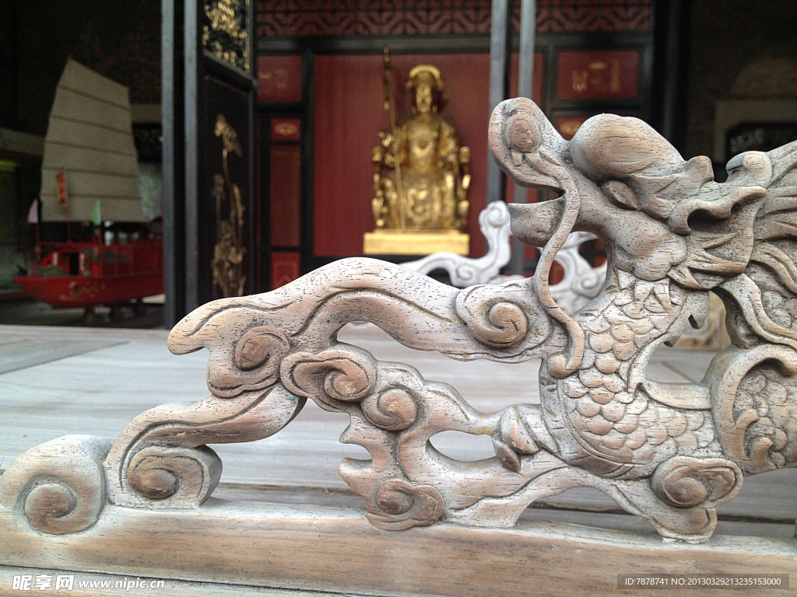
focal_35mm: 35
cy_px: 298
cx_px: 398
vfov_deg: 40.7
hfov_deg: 52.6
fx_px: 806
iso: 100
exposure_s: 1/120
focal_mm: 4.28
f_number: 2.4
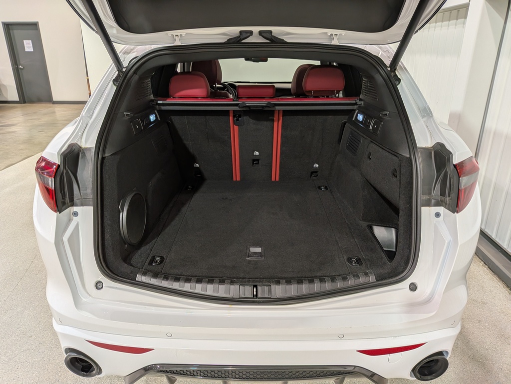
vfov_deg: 56.8
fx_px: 354
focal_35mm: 24
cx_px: 256
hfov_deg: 71.6
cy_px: 192
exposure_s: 1/98.9
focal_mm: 4.53
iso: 36
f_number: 1.7
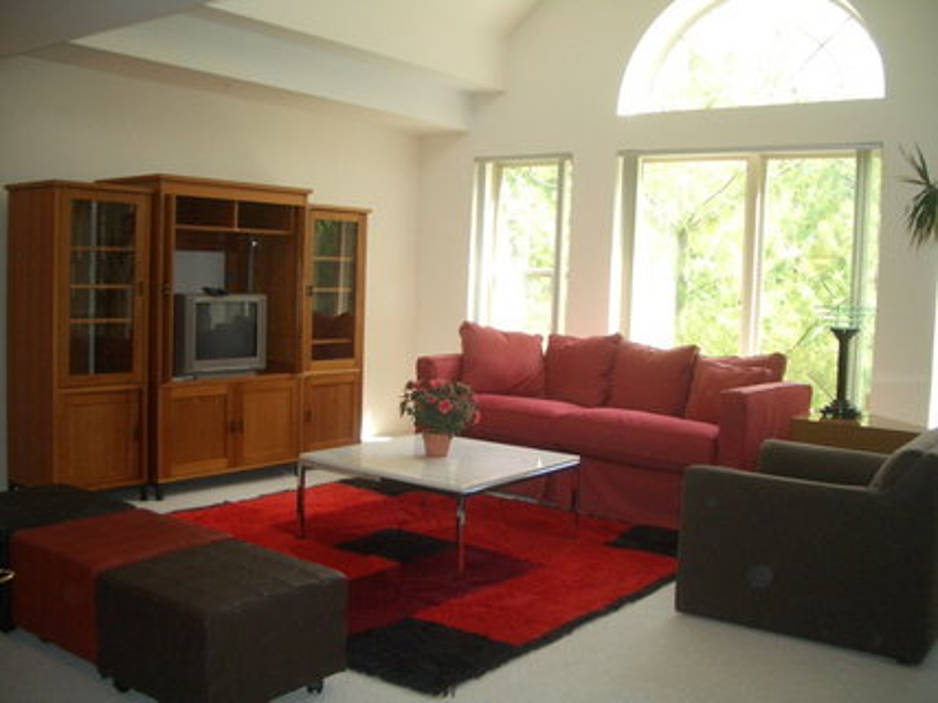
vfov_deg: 40.7
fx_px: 948
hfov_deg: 52.6
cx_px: 469
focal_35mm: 35
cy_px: 352
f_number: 2.6
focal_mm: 5.8
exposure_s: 1/160
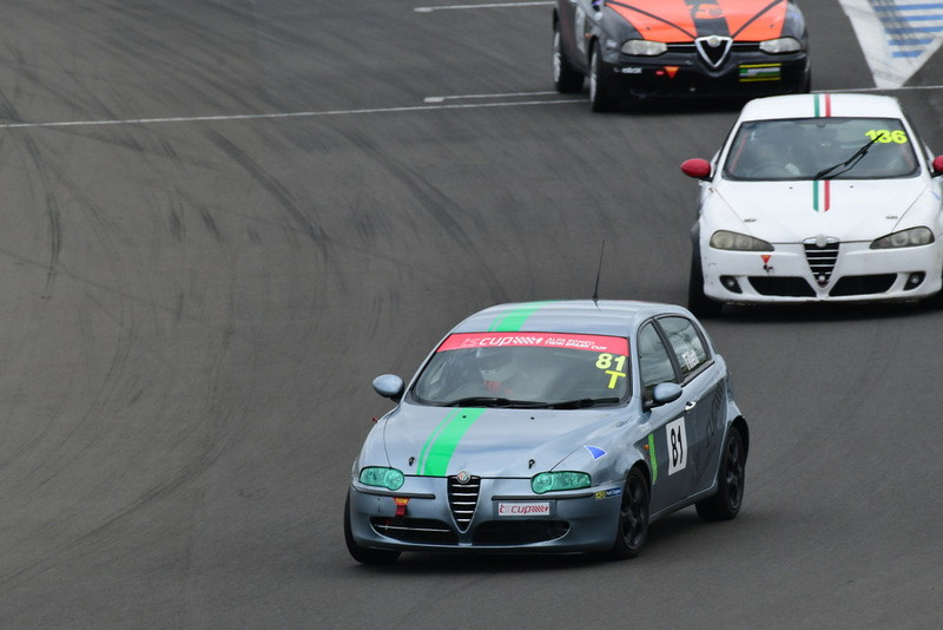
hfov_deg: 2.7
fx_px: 19652
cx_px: 472
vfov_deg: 1.8
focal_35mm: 750
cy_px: 315
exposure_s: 1/640
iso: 400
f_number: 10
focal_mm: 500
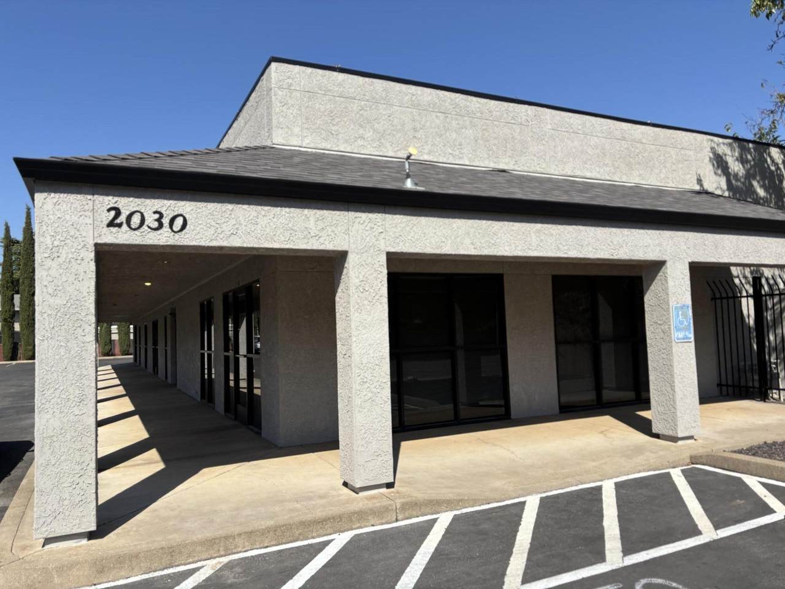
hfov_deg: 67.3
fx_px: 590
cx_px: 392
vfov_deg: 53.1
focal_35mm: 26
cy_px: 294
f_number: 1.6
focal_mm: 5.96
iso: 50
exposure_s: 1/5618
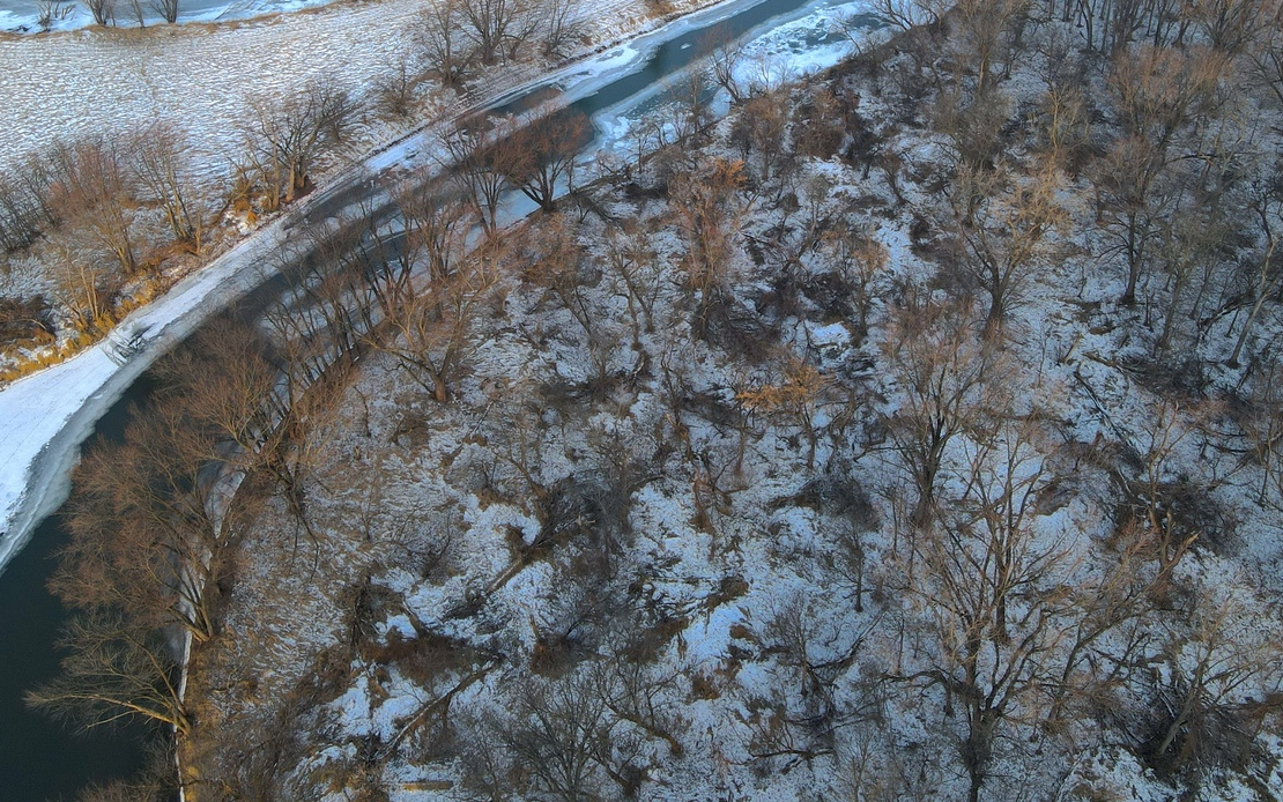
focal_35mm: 33
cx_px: 674
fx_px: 1154
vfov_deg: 37.4
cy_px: 199
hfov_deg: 58.1
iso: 100
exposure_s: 1/100
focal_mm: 4.5
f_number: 2.8
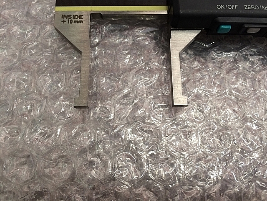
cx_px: 134
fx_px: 224
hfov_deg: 61.7
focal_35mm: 29
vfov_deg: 48.2
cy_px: 100
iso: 50
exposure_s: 1/30
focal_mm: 4.15
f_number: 2.2
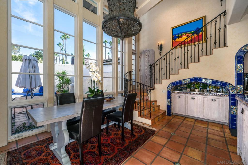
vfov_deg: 77.3
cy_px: 82
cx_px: 124
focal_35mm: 15
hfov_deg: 100.4
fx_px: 103
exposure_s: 1/200
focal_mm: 15
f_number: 8
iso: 400
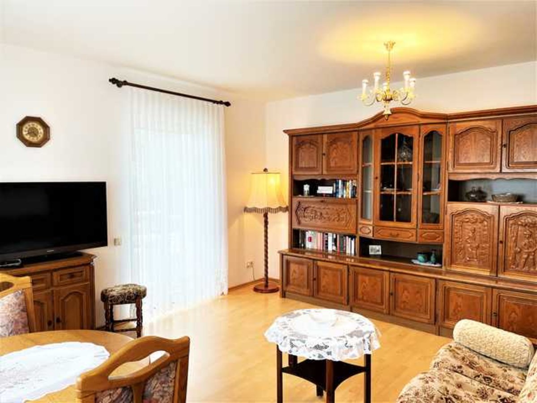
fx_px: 403
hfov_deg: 67.3
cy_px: 202
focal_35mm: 26
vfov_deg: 53.1
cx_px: 268
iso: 100
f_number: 1.6
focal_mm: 4.2
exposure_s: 1/100
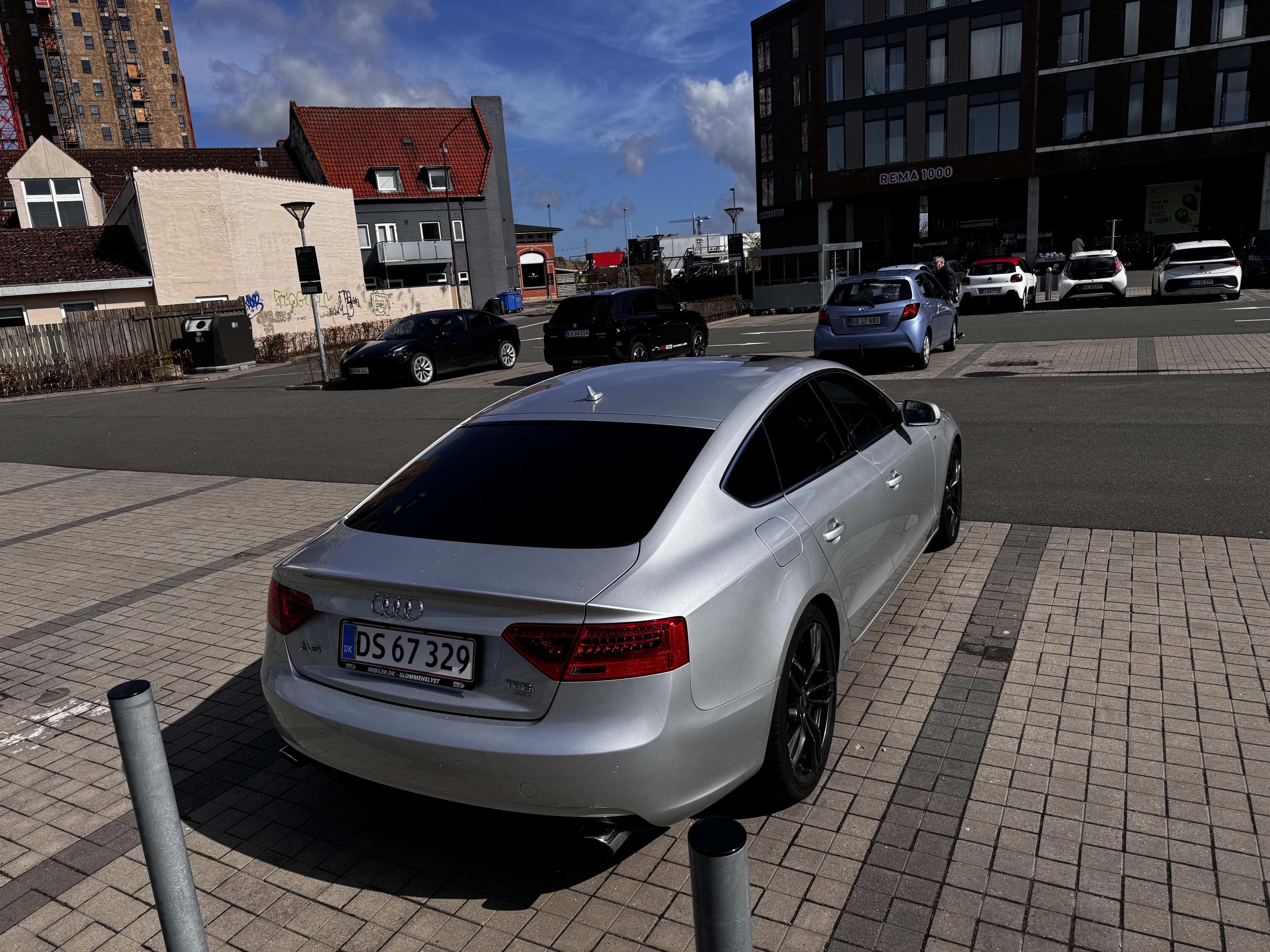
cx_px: 635
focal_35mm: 24
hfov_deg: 71.6
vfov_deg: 56.8
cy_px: 476
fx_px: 881
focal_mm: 6.76
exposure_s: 1/7092
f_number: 1.78
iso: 80
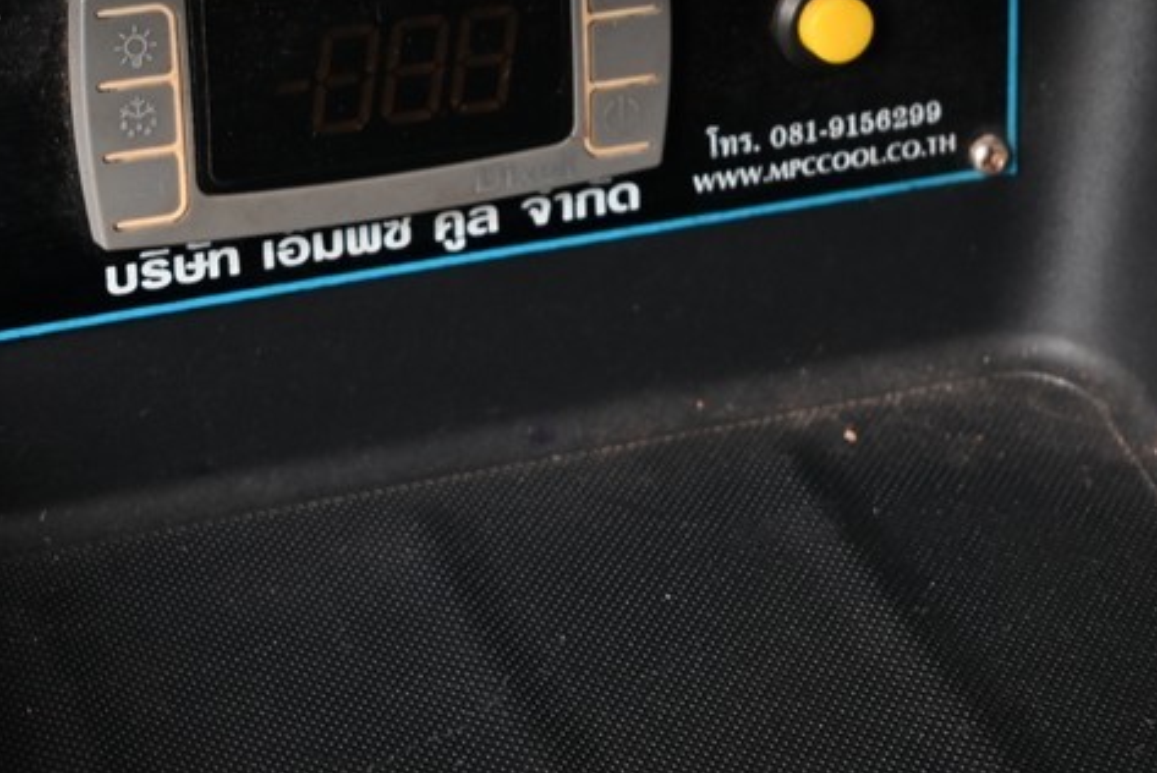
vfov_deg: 12.7
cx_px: 308
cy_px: 130
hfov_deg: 19.0
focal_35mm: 107
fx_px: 3441
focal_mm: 46
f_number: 6
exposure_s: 1/45
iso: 400
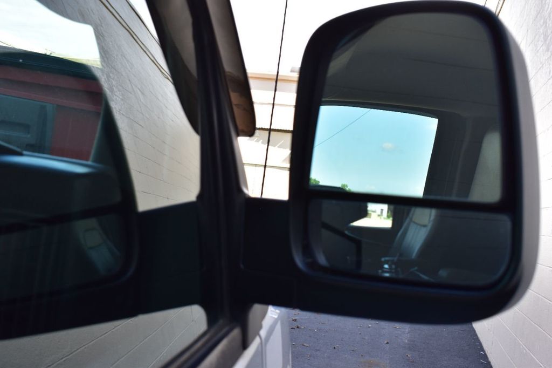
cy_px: 184
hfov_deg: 42.3
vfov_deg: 28.9
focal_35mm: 46
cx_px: 276
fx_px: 713
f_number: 9
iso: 400
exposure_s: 1/160
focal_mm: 31
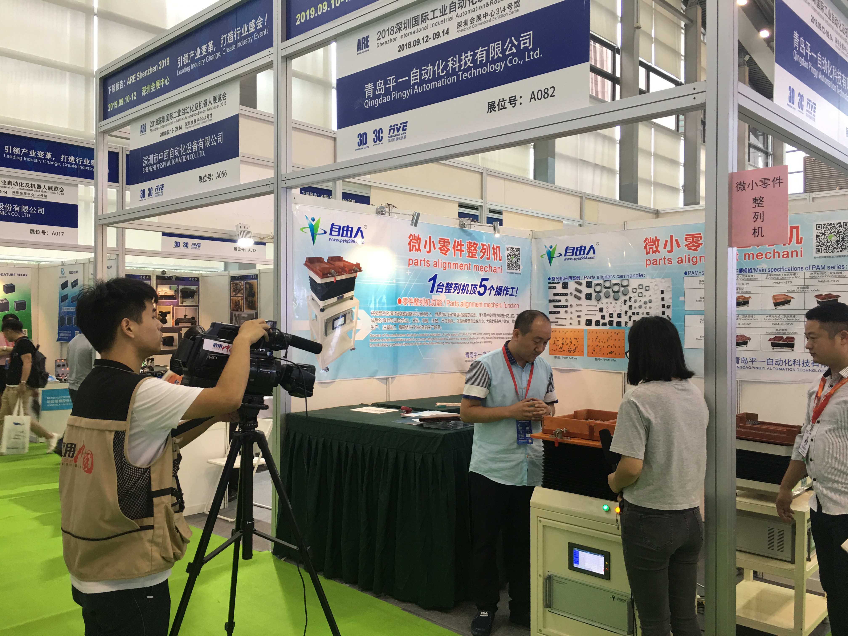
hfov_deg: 61.7
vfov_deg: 48.2
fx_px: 710
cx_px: 424
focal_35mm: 29
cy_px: 318
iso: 40
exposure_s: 1/17
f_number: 2.2
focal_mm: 4.15
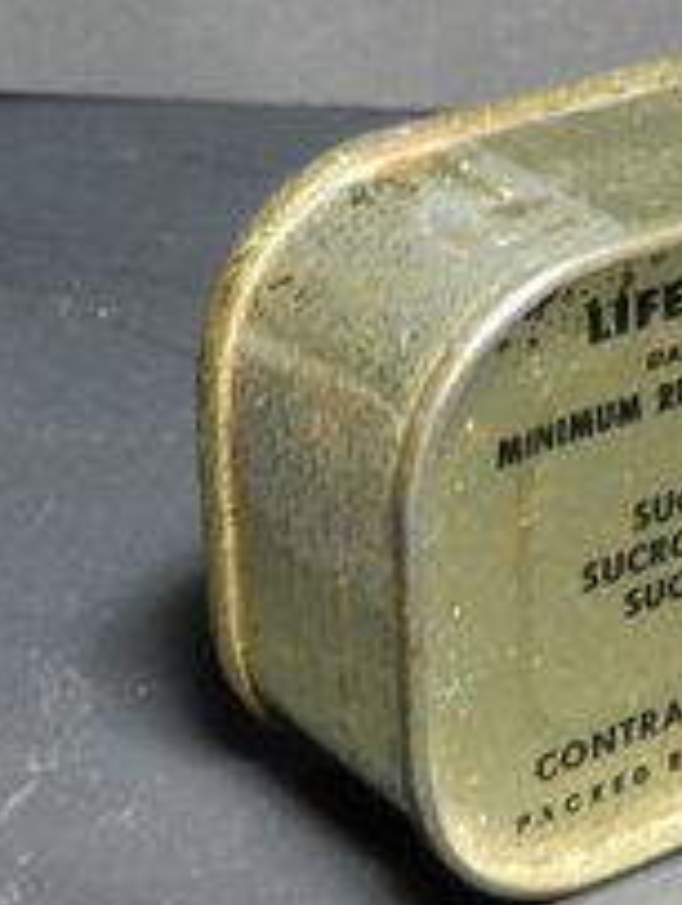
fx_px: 3090
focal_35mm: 118
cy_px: 308
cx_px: 727
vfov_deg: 16.6
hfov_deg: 12.4
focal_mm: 10.7
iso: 400
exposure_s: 1/8
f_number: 4.6
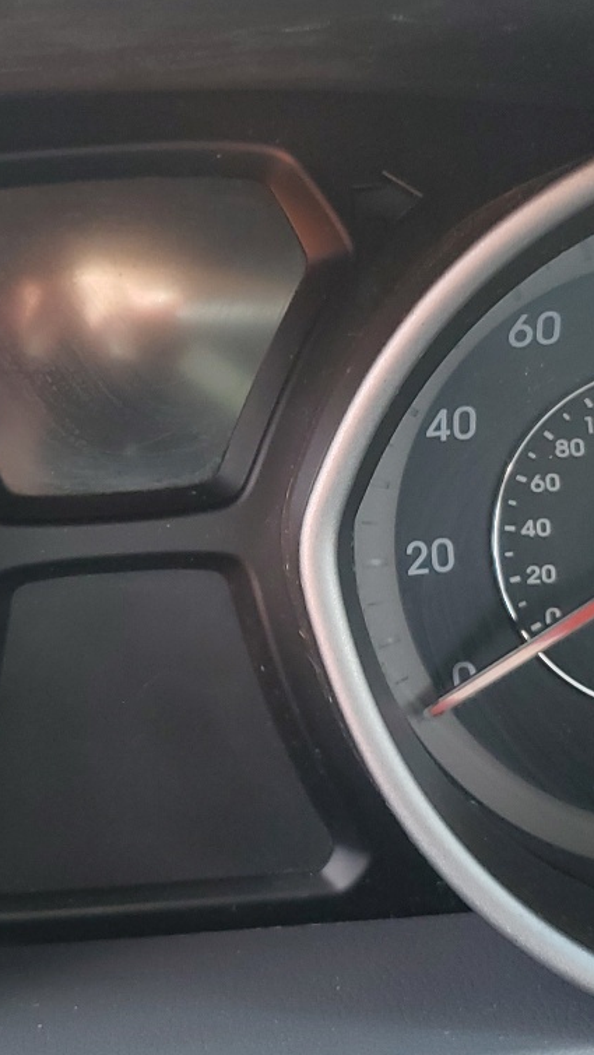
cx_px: 141
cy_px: 496
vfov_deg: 34.9
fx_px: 1679
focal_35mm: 60
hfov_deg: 19.9
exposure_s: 1/120
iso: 60
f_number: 1.5
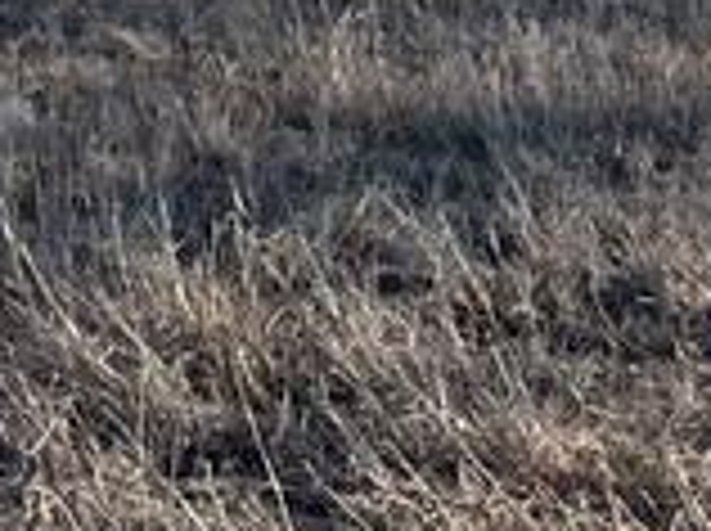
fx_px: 3466
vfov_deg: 8.5
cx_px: -1026
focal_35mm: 169
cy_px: -342
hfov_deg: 10.1
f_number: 1.5
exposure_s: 1/1972
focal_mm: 5.7
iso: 50
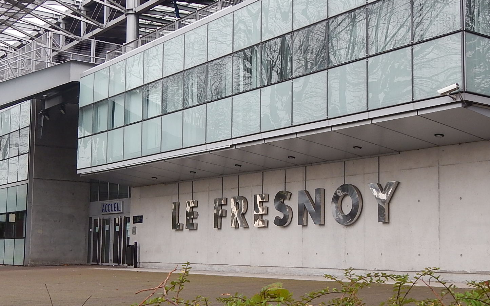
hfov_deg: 36.9
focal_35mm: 55
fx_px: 734
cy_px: 176
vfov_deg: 23.5
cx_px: 260
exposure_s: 1/50
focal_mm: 5.9
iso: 125
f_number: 3.9
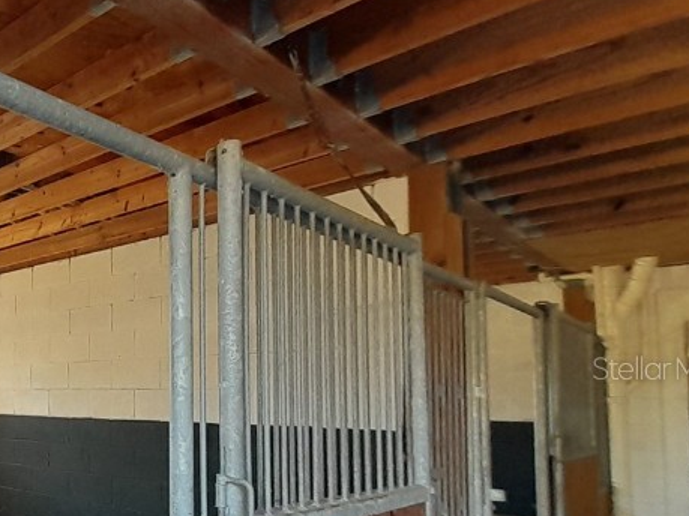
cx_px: -35
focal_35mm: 29
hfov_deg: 48.0
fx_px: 577
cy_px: 368
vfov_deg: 47.0
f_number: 2.2
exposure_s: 1/40
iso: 80
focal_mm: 1.13
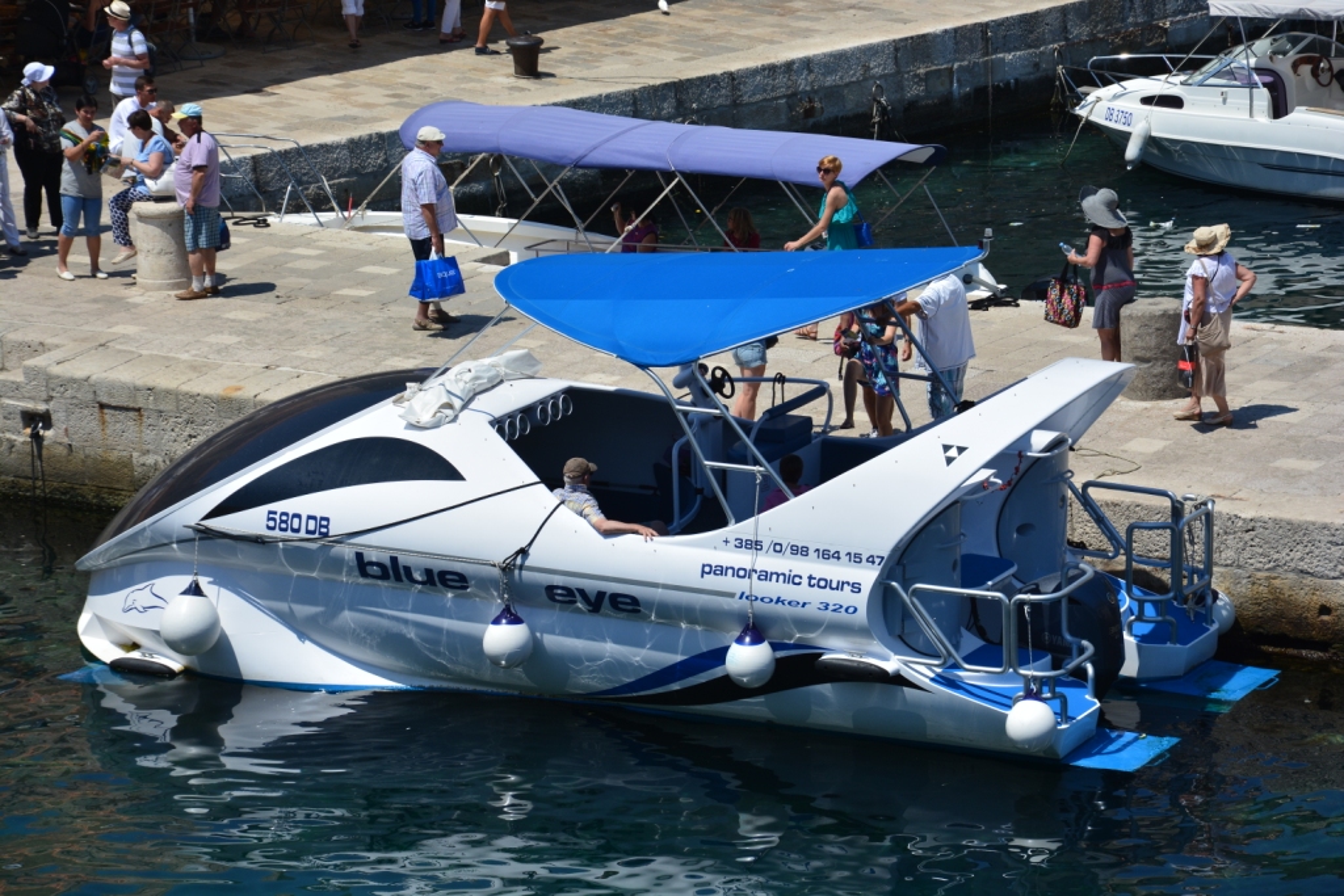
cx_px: 672
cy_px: 448
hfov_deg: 14.9
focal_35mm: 138
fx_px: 5152
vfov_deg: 9.9
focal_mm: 92
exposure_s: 1/800
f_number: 7.1
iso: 200
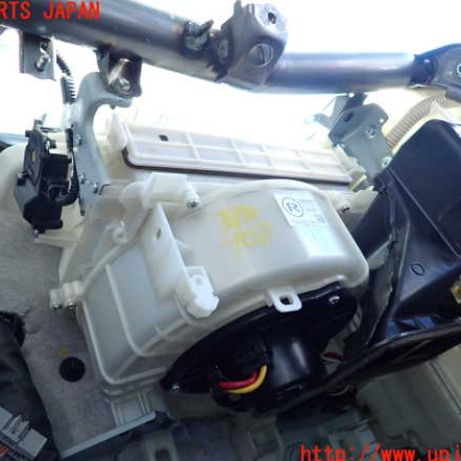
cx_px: 223
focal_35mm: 30
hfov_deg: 54.0
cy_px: 234
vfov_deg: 54.0
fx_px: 452
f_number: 2
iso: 320
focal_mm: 4.5
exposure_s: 1/125
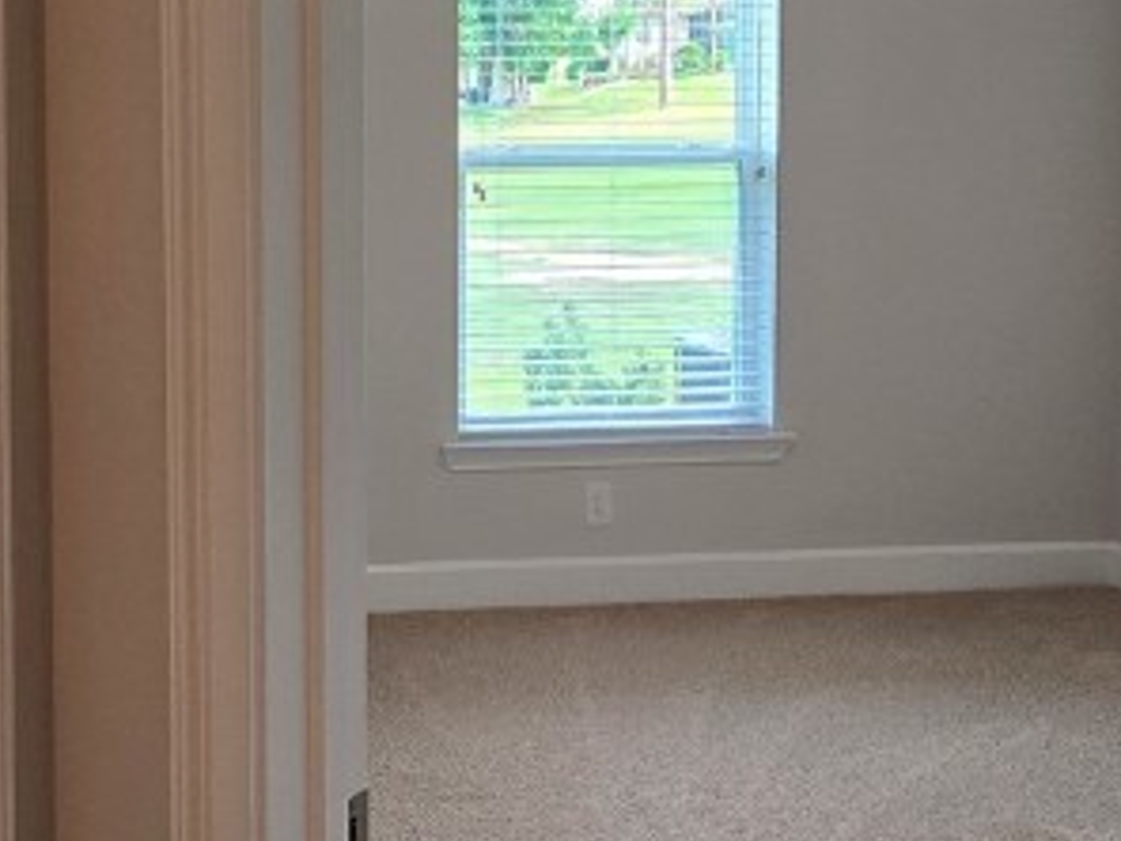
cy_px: 220
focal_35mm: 45
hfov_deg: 39.3
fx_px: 1457
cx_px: 125
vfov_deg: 31.7
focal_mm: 2.2
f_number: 2.2
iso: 80
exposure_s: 1/60
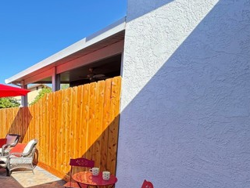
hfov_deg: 57.7
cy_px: 150
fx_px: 202
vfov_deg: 47.1
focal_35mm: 28
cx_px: 43
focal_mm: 2.22
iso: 40
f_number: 2.2
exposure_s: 1/443
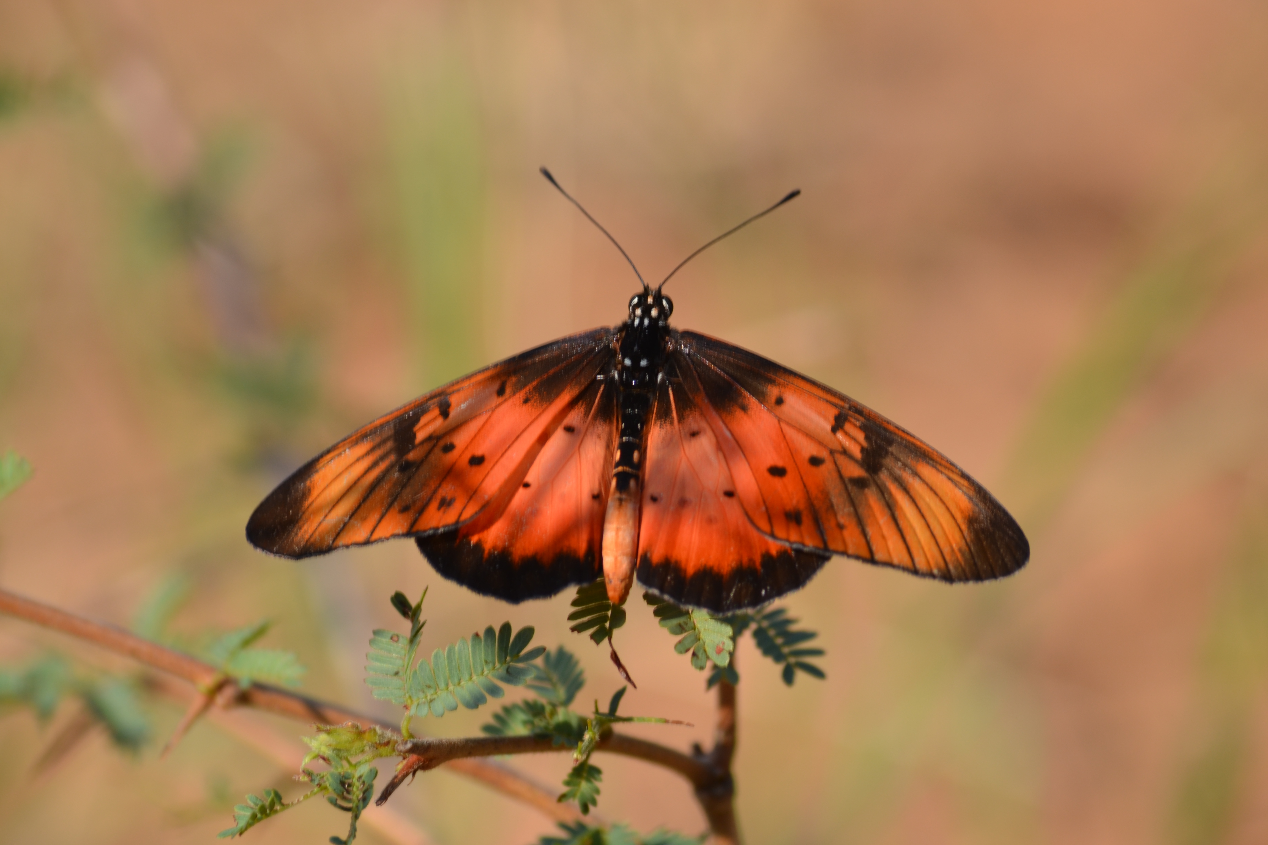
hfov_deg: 6.9
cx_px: 634
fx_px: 10566
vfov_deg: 4.6
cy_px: 422
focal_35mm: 300
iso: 100
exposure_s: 1/125
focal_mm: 200
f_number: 8
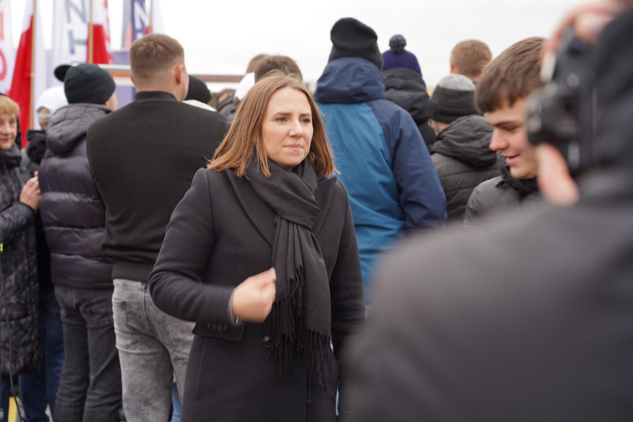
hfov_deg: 29.7
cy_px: 211
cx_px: 316
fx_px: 1196
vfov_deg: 20.0
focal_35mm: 68
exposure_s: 1/100
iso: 100
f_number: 4
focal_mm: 68
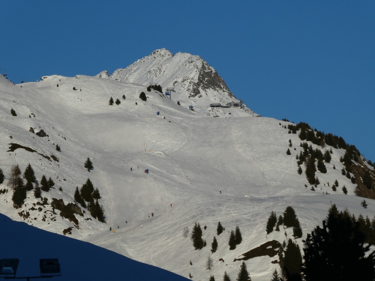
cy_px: 140
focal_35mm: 231
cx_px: 188
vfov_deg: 6.4
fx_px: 2502
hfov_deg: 8.6
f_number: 5.6
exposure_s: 1/1000
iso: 80
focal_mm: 41.4
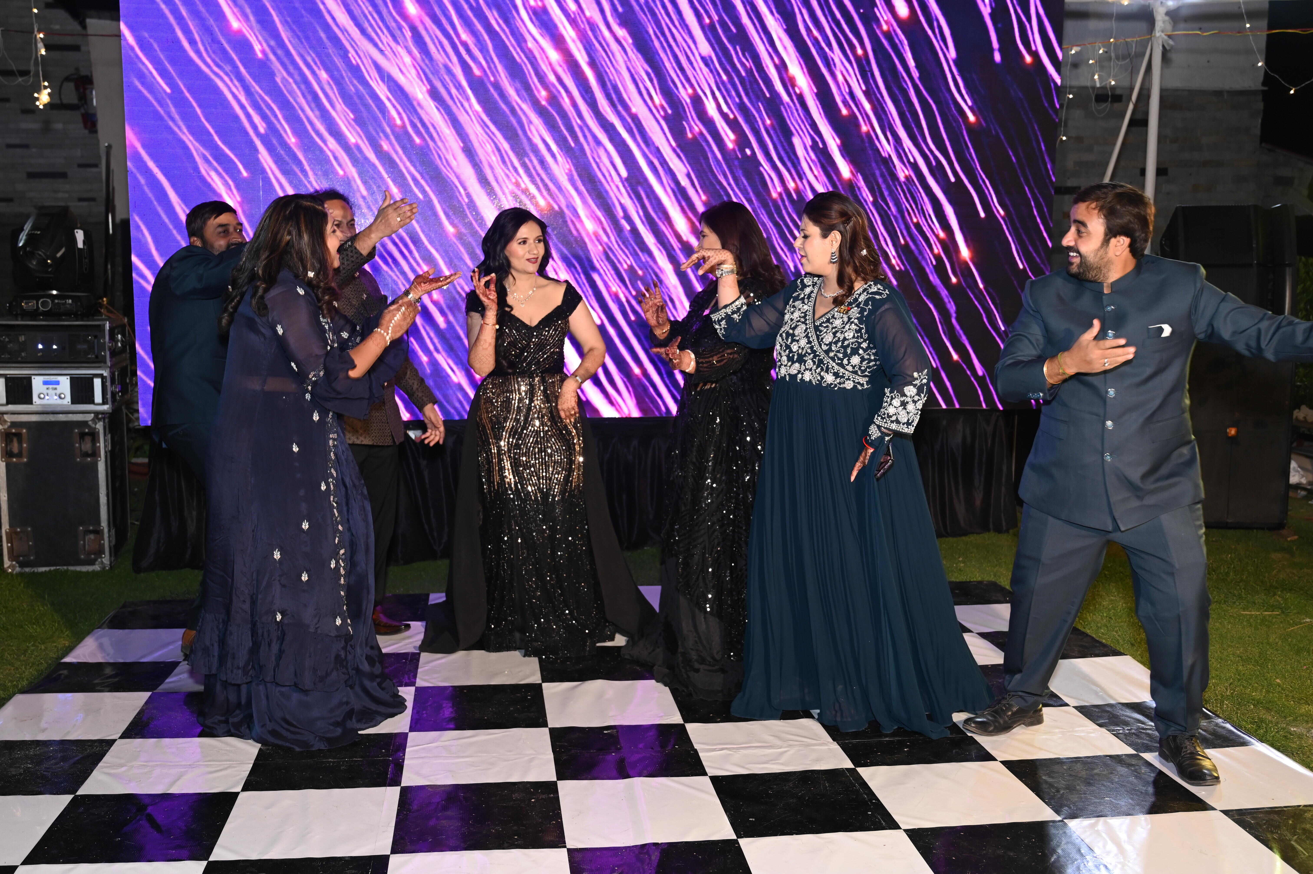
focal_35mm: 34
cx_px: 656
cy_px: 437
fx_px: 1257
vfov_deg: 38.3
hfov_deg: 55.1
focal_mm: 34.5
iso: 640
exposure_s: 1/125
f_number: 4
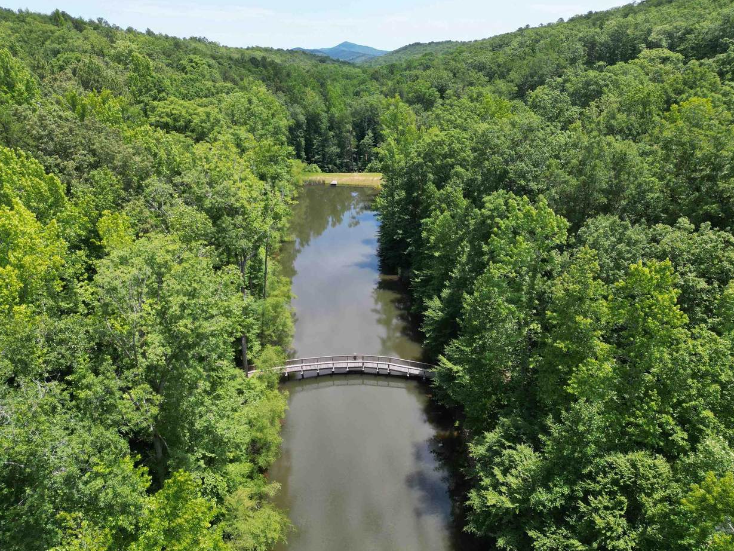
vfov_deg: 54.9
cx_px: 358
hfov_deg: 69.4
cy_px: 276
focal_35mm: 25
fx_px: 530
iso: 150
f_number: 1.7
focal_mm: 6.72
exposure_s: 1/2000
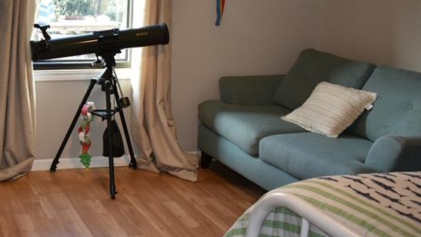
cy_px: 38
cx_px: 64
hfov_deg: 37.9
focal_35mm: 52
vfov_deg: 22.6
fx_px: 580
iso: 360
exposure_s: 1/60
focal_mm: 18
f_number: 4
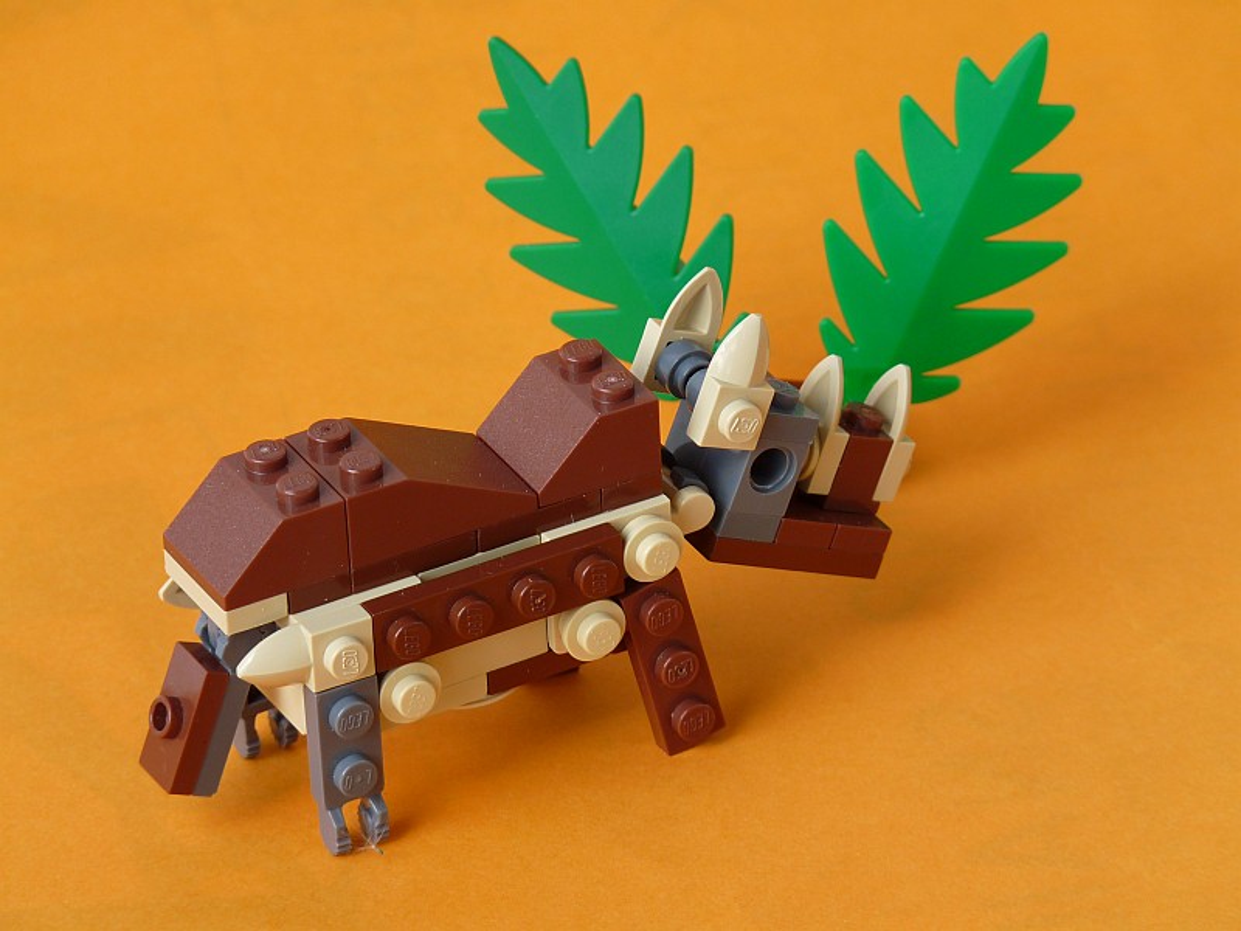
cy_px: 466
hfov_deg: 6.7
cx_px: 620
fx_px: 10612
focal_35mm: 296
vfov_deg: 5.0
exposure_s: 1/160
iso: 100
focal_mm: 52.7
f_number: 4
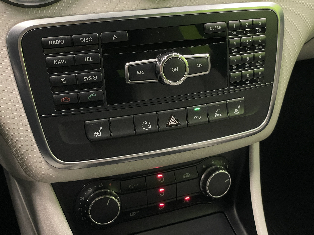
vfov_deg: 28.0
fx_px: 472
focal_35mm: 52
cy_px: 118
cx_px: 157
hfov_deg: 36.8
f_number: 2
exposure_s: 1/50
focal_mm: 6
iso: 640
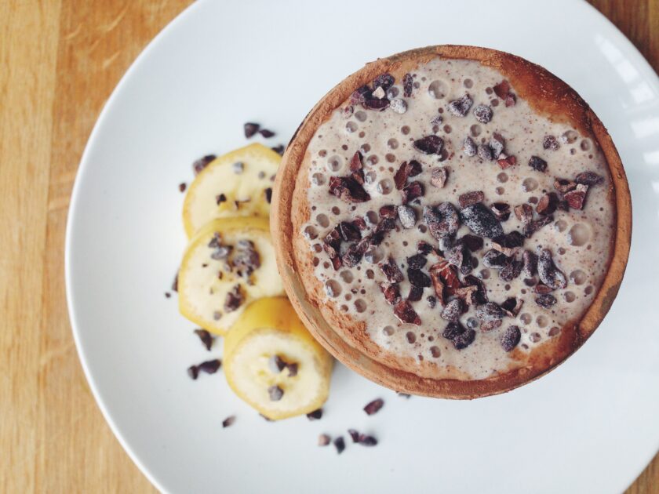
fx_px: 628
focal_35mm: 33
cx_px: 330
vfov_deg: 42.9
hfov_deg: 55.4
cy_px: 247
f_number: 2.4
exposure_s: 1/120
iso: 50
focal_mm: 4.12
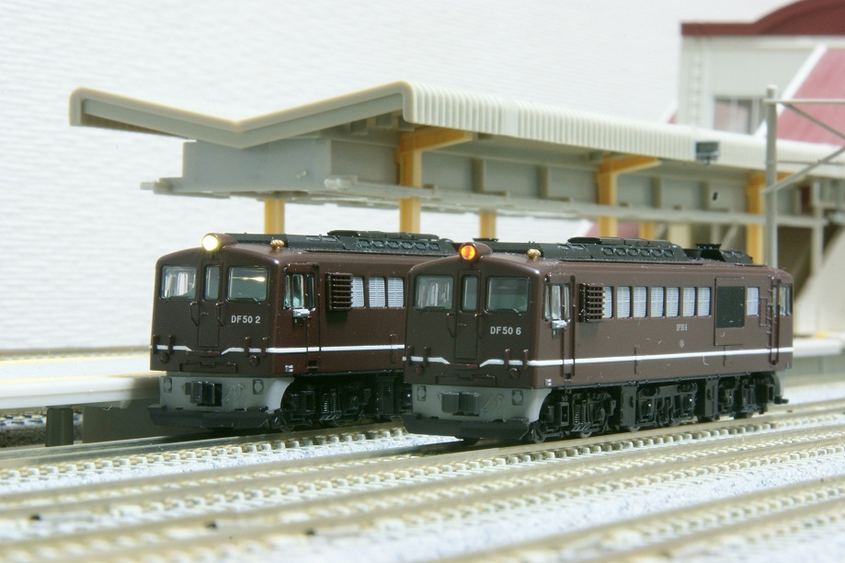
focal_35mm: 135
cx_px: 422
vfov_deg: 10.2
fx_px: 3167
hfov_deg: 15.2
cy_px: 282
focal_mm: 90
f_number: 32
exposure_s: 13
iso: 400
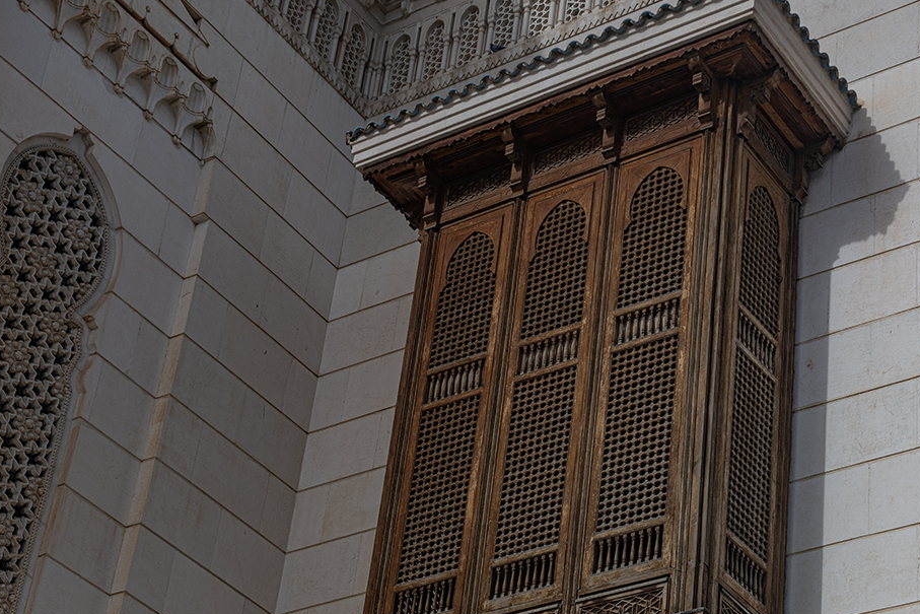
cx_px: 542
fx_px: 2198
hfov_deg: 23.6
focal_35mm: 86
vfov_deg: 15.8
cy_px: 459
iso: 100
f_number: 7.1
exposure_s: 1/200
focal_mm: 52
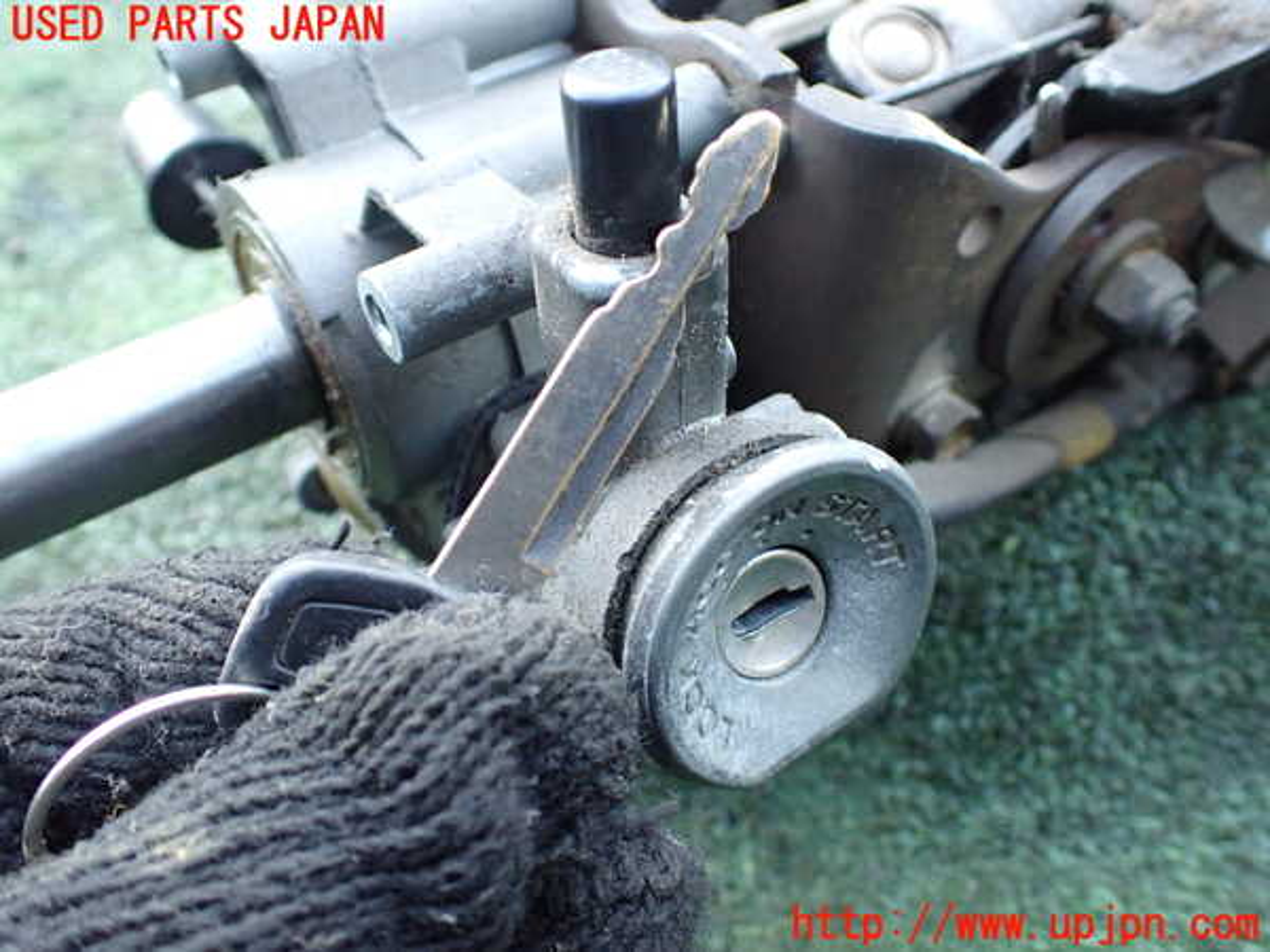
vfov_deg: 46.8
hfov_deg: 60.0
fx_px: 1101
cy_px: 476
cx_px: 635
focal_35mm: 30
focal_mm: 5.4
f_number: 2.3
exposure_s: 1/125
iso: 800
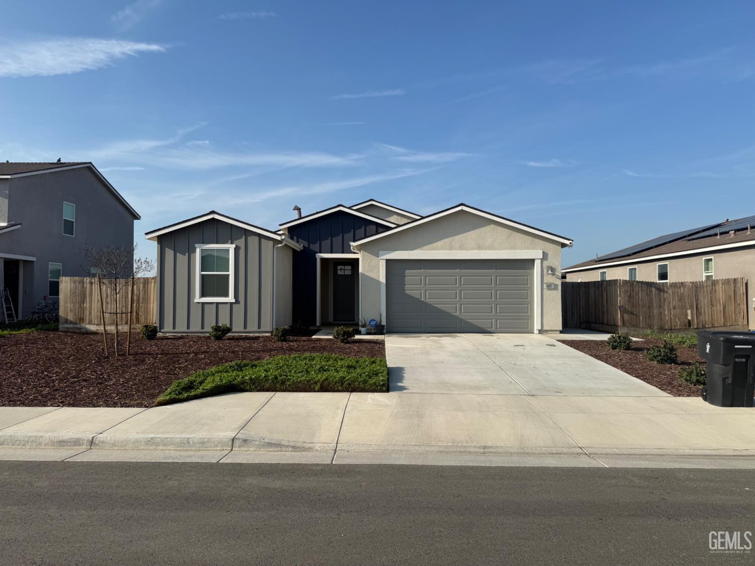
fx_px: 523
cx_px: 378
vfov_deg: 56.8
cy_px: 283
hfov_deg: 71.6
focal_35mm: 24
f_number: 1.78
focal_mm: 6.76
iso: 80
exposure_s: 1/5319
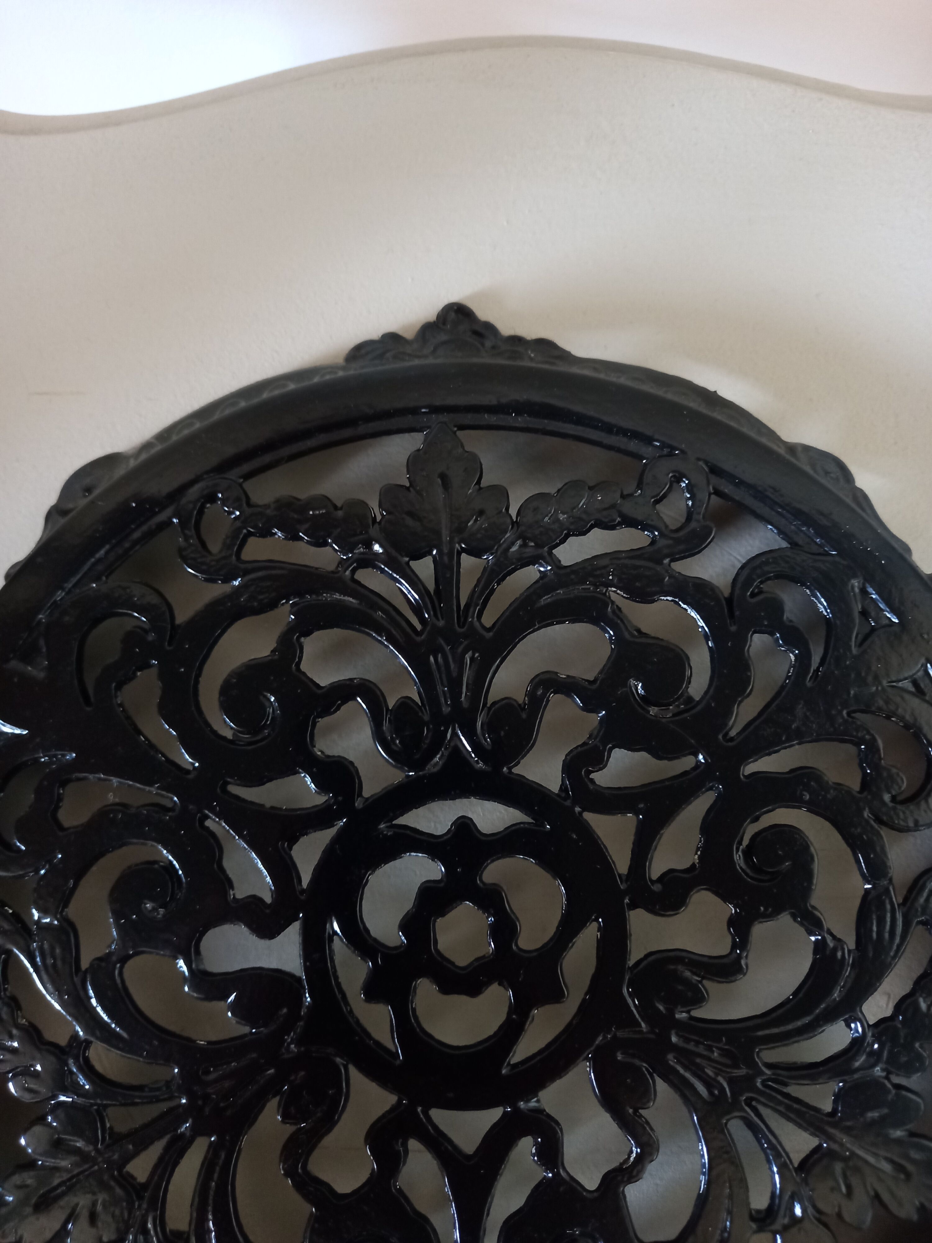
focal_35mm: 25
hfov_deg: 54.9
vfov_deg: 69.4
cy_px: 622
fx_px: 897
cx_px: 466
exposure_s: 1/20
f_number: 2
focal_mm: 4.6
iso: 640
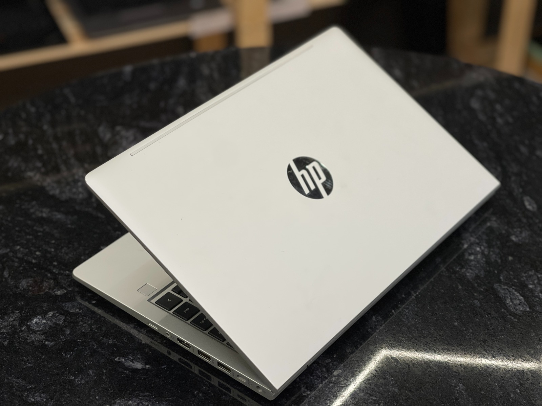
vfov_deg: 22.9
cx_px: 271
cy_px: 203
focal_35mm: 64
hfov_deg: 30.3
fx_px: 1002
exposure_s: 1/121
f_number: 2.2
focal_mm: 7.5
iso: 80
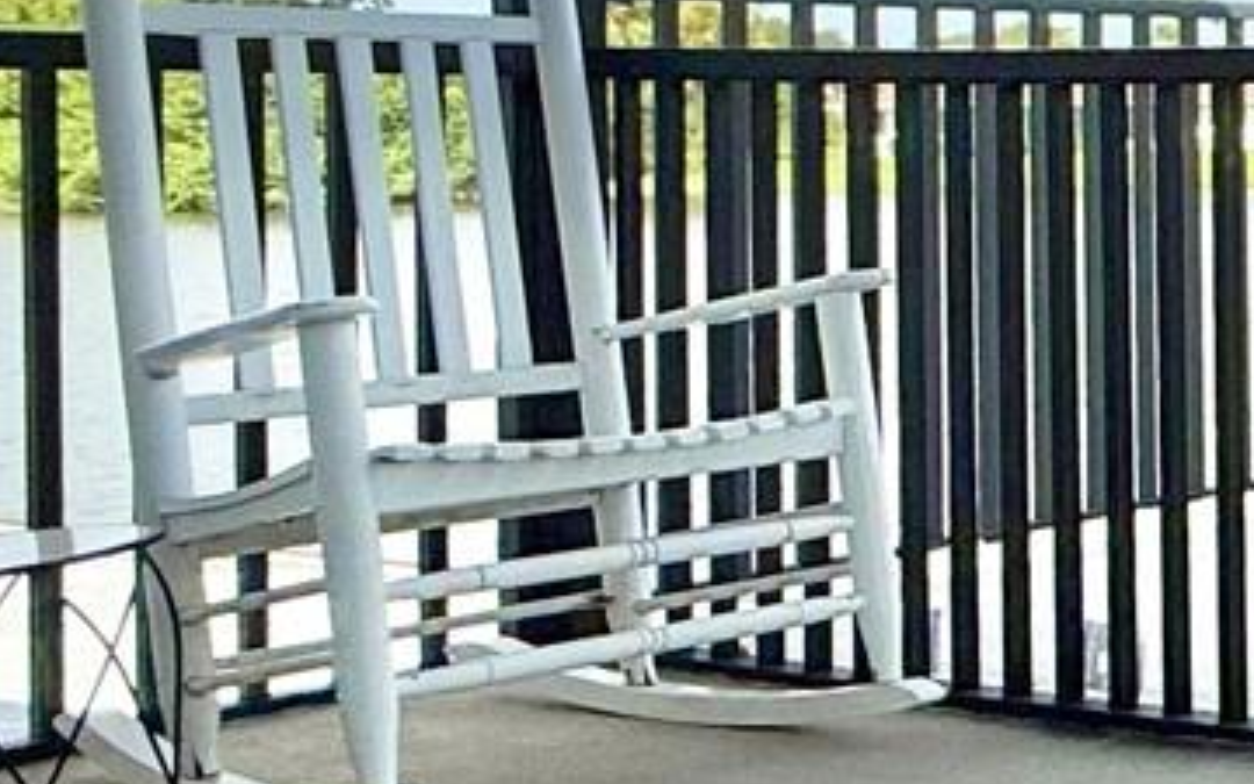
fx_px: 2256
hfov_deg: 18.1
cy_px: 73
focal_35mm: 66
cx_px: 2612
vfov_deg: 19.3
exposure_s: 1/1534
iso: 50
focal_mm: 2.22
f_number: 2.2
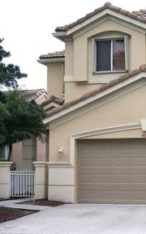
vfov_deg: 25.3
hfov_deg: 15.8
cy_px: 125
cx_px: 121
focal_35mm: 82
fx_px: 523
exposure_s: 1/160
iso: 1000
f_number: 5
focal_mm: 31
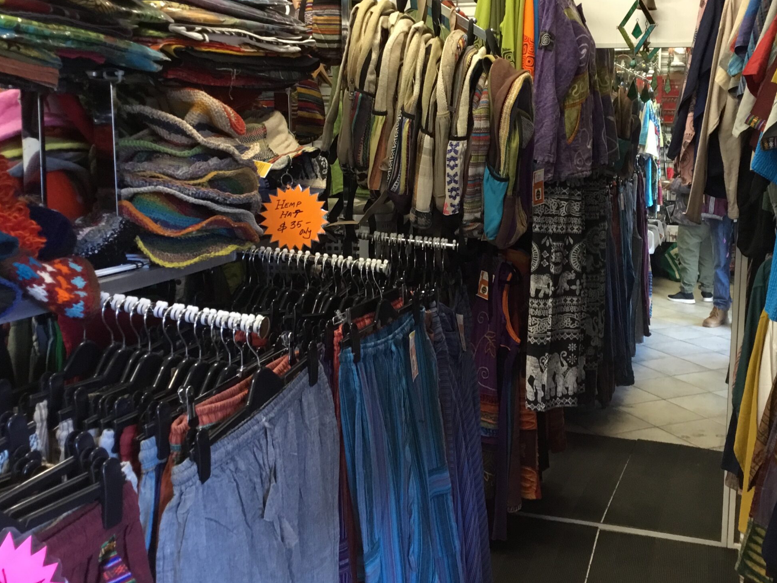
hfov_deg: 45.6
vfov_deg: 35.0
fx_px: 920
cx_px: 461
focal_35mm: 41
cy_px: 227
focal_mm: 3.3
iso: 125
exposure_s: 1/33
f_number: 2.4
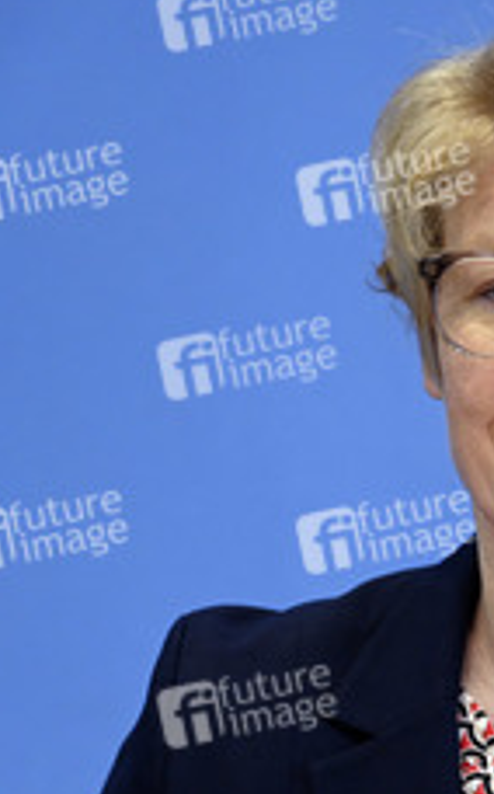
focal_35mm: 252
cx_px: 642
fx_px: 5442
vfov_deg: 8.3
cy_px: 446
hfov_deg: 5.2
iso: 4000
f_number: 5.6
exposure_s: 1/640
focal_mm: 125
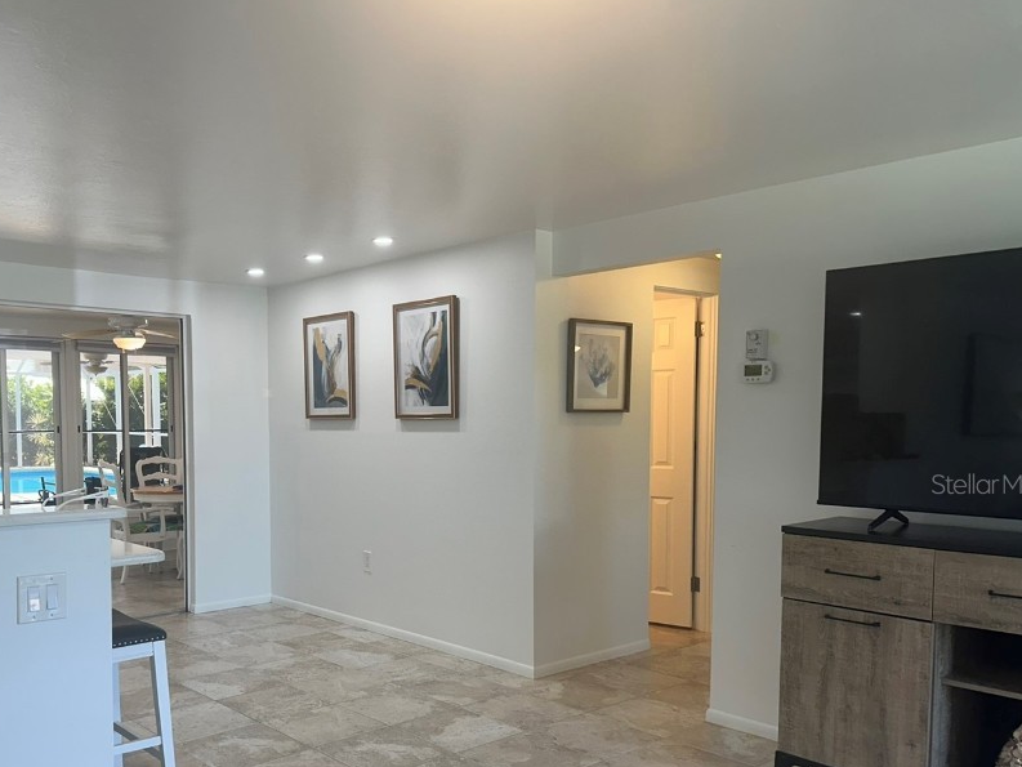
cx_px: 393
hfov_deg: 57.7
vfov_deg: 45.0
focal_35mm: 31
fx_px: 915
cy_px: 483
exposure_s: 1/120
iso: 80
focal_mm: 6.86
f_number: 1.78
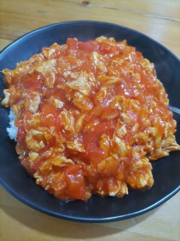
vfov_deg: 67.3
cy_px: 120
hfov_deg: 53.1
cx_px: 90
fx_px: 180
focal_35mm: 26
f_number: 1.8
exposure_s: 1/50
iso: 320
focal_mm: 5.4
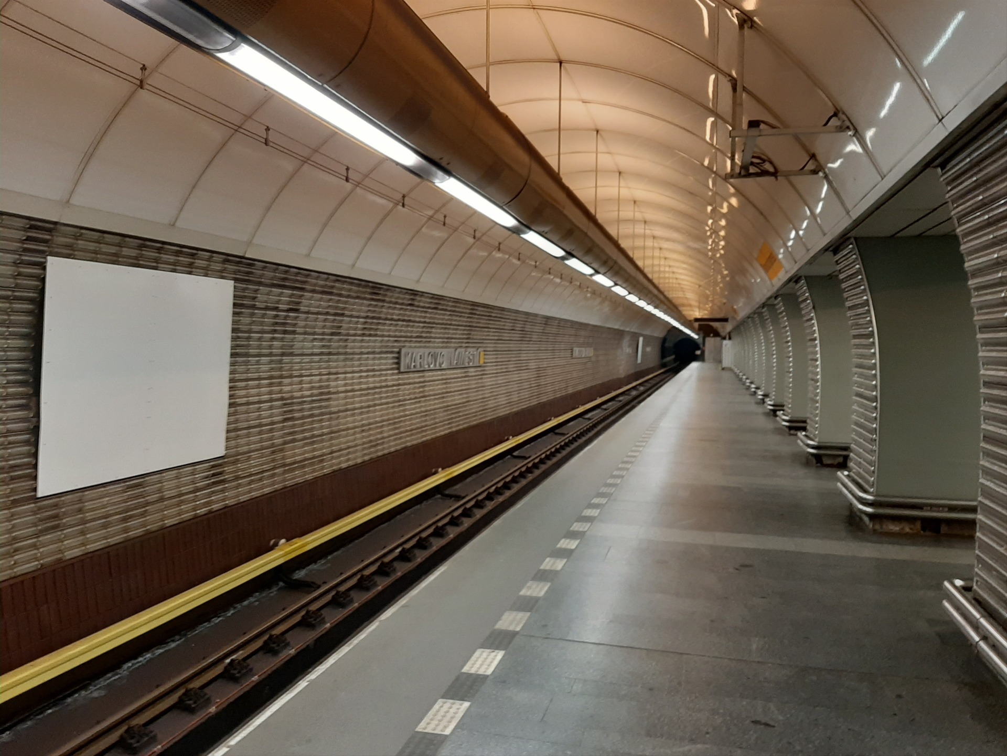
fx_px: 756
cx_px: 504
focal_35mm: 26
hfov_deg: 67.3
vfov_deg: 53.1
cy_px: 378
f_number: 1.7
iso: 200
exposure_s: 1/33
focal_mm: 3.93
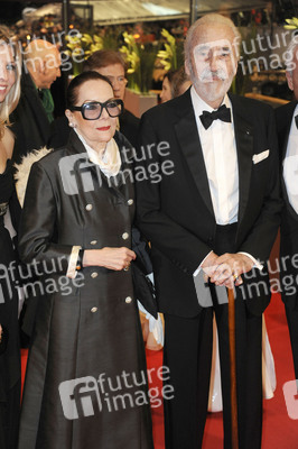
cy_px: 224
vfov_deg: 28.1
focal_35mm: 72
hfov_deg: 18.9
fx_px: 895
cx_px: 149
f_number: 5.6
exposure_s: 1/200
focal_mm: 72
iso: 3200
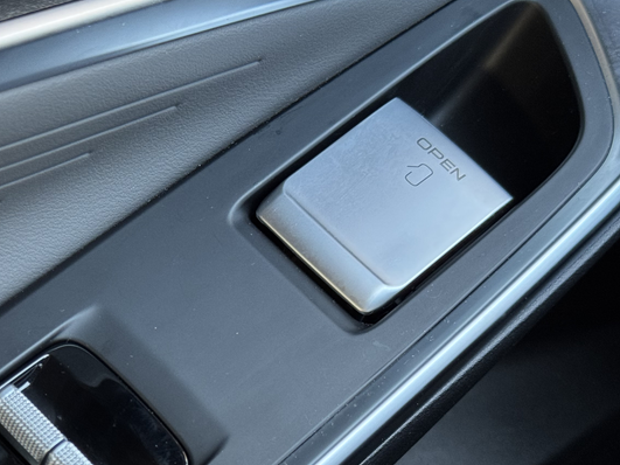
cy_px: 387
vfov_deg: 17.2
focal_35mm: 85
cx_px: 79
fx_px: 1522
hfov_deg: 22.5
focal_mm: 6.76
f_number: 1.78
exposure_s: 1/60
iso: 125
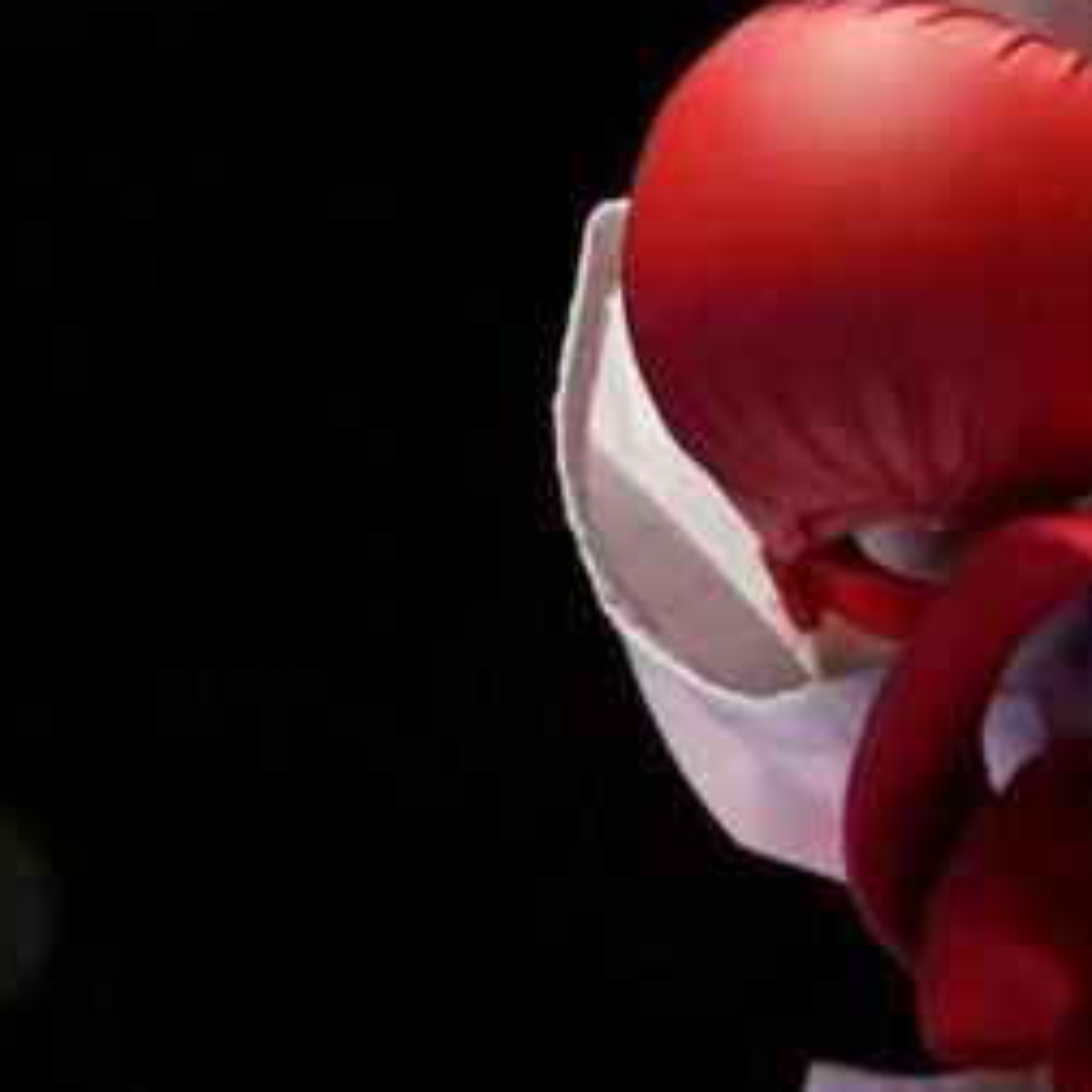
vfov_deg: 1.3
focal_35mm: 1396
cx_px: 2037
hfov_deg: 1.3
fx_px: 49824
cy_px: -747
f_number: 2.8
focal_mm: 154
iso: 4000
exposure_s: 1/1000
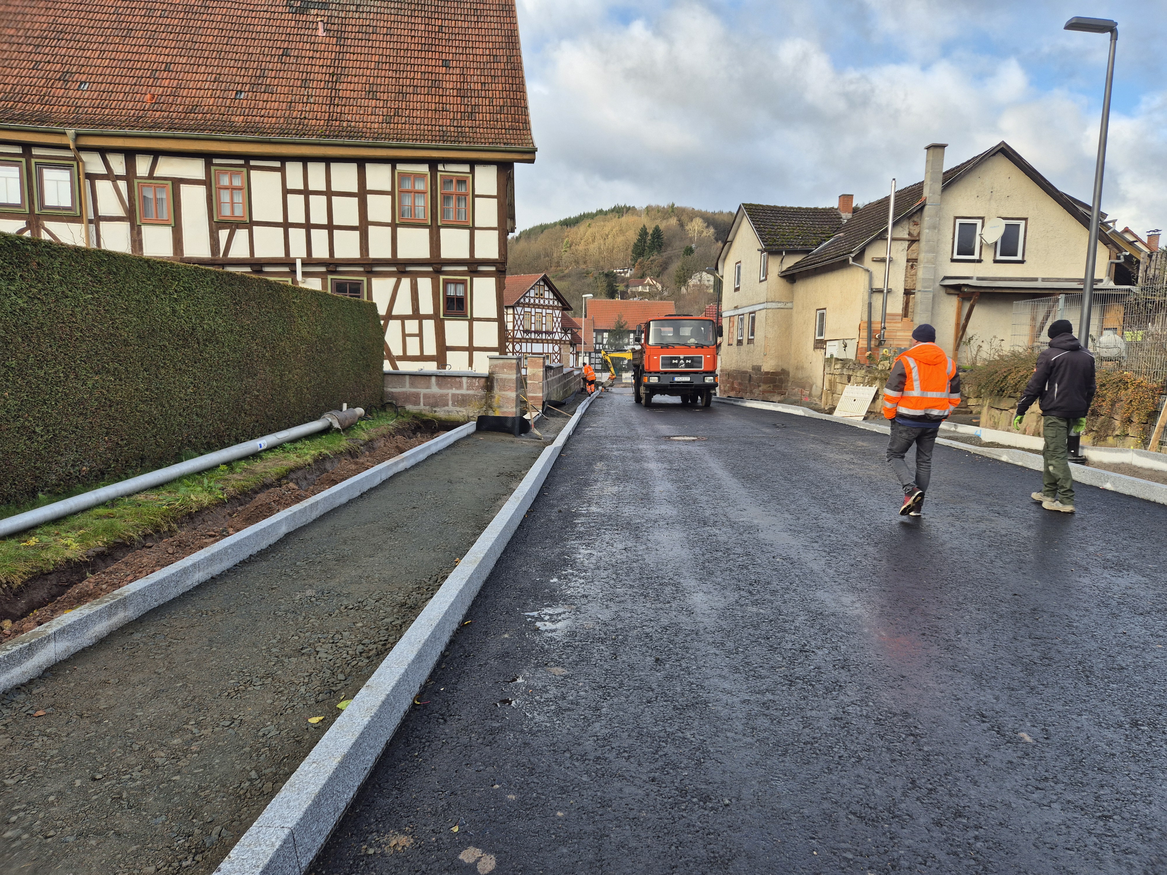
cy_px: 438
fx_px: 775
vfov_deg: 58.9
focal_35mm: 23
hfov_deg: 73.9
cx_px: 584
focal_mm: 5.4
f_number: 1.8
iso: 25
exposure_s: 1/530
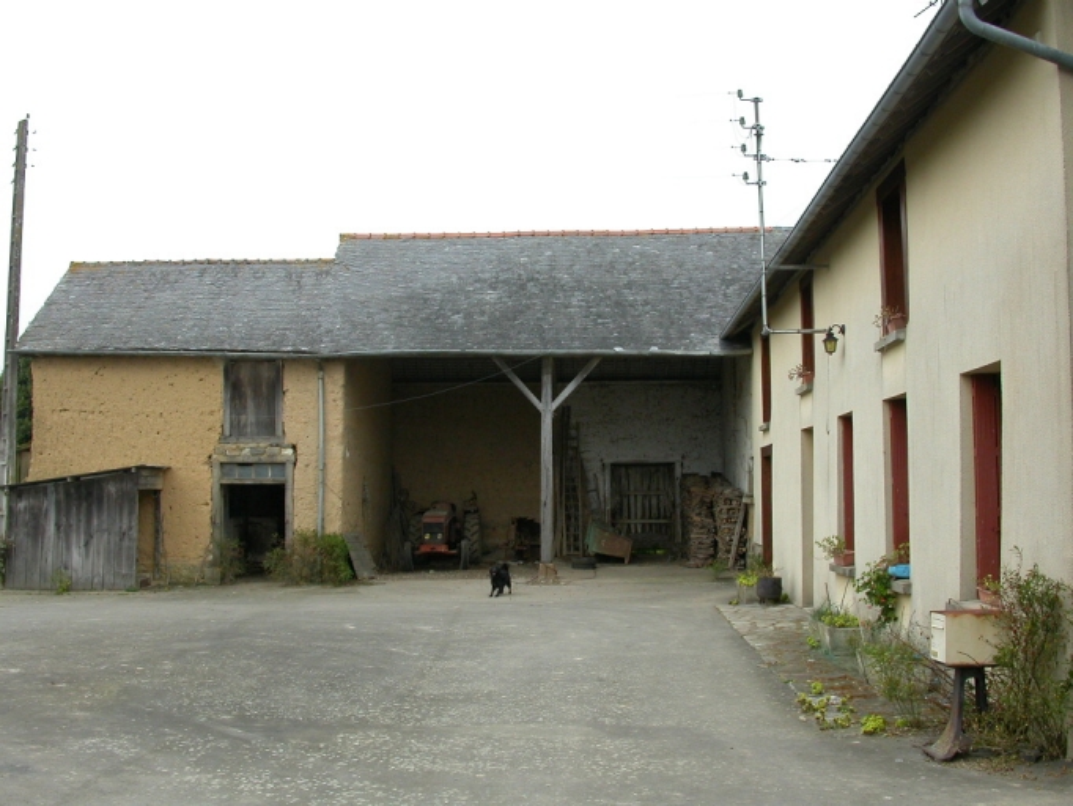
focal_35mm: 38
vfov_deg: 37.7
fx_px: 1178
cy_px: 403
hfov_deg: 49.0
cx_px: 536
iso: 100
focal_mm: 7.85
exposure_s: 1/167
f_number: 5.3
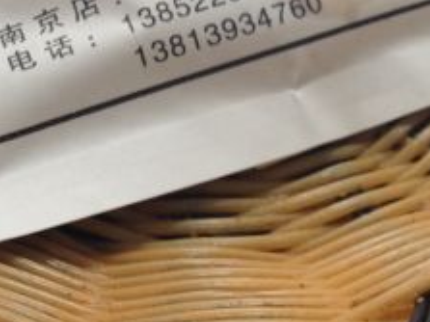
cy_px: 9
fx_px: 1366
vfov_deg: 13.3
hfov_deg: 17.9
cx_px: 179
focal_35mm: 110
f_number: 2.4
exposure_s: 1/30
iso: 64
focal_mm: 4.28
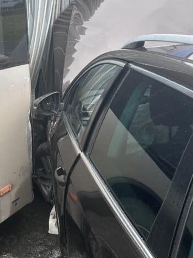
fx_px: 424
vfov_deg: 33.5
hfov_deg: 25.5
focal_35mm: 57
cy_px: 83
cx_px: 66
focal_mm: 5.7
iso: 50
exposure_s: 1/354
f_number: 1.5
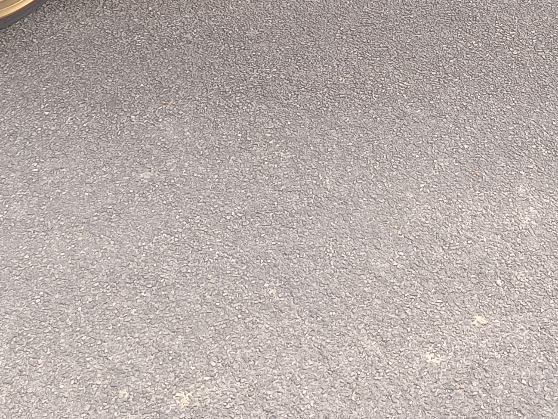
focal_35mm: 74
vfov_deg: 17.8
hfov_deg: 25.9
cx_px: 447
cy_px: -211
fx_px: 1193
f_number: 1.7
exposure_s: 1/100
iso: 98
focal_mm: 5.31
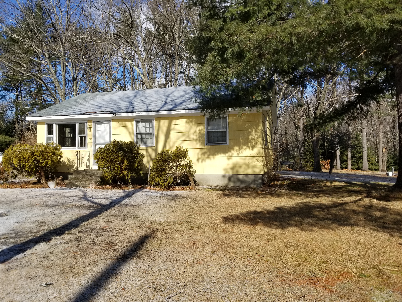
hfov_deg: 67.3
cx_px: 201
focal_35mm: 26
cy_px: 151
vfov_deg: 53.1
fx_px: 302
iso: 50
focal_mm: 4.25
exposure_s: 1/2520
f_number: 1.7
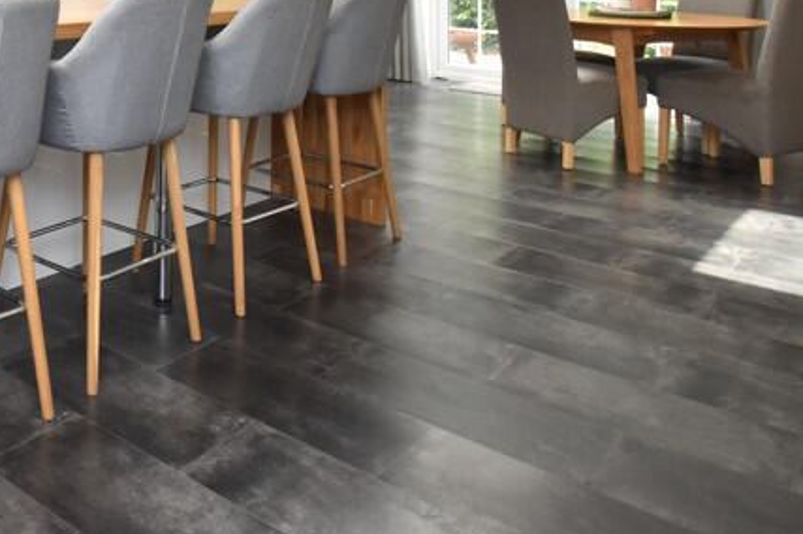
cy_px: -91
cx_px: 36
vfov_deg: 31.4
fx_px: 802
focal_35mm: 36
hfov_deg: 46.3
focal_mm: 10
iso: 450
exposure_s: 1/60
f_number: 9
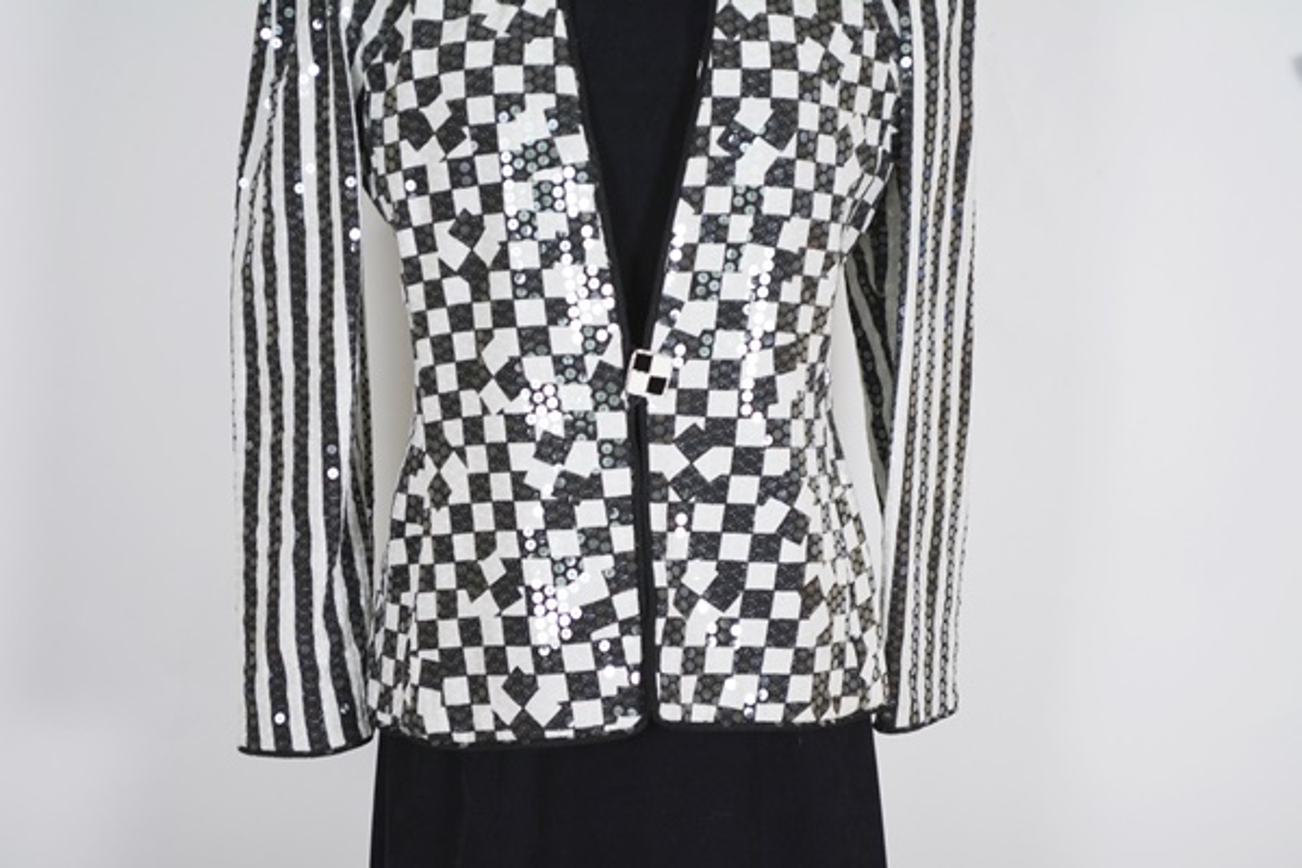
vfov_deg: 16.6
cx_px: 651
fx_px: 2984
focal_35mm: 82
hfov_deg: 24.6
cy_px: 434
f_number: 5.6
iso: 560
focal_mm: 55
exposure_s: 1/60
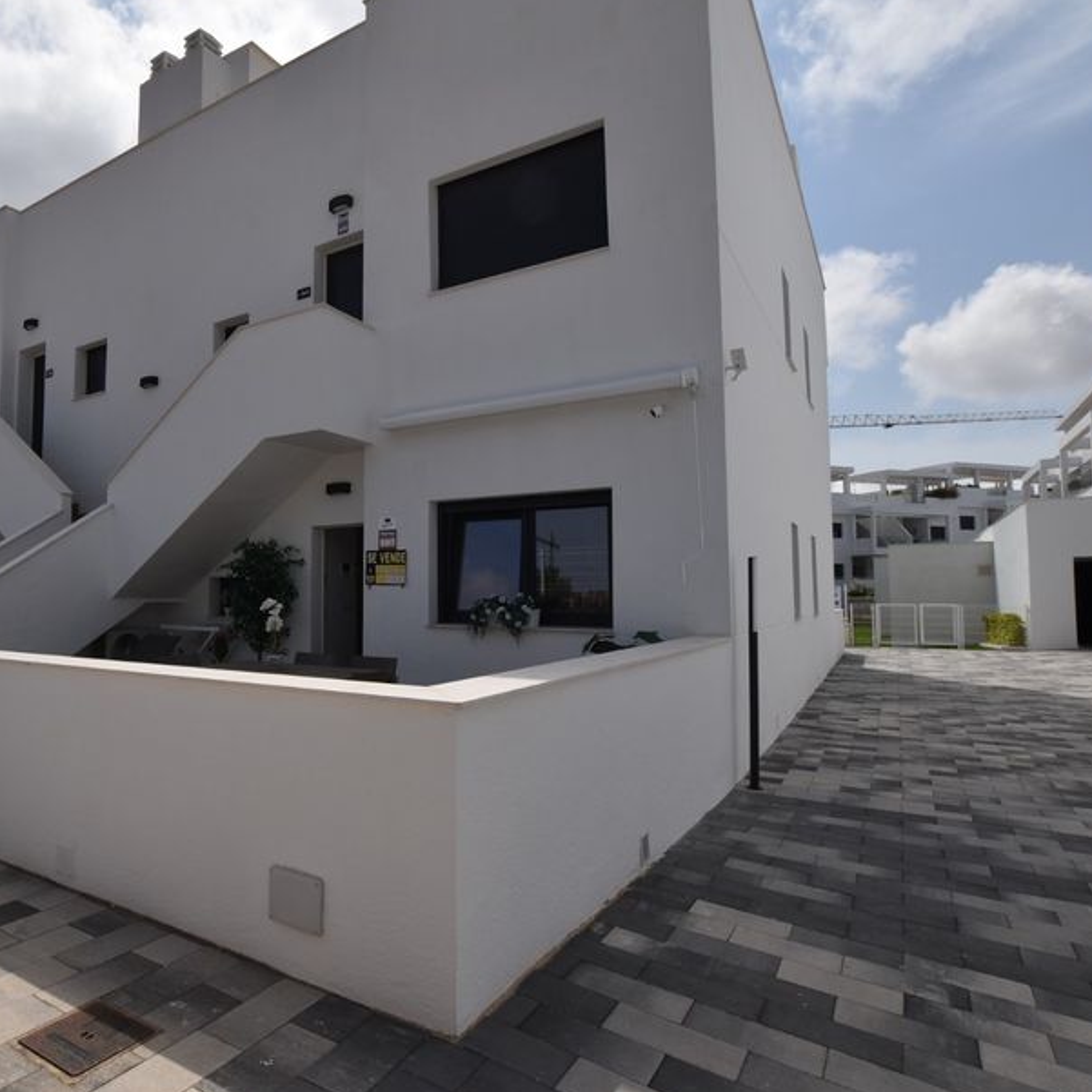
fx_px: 714
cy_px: 550
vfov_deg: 74.8
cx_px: 348
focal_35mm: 20
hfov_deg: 72.2
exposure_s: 1/1000
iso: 200
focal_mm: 10
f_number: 9
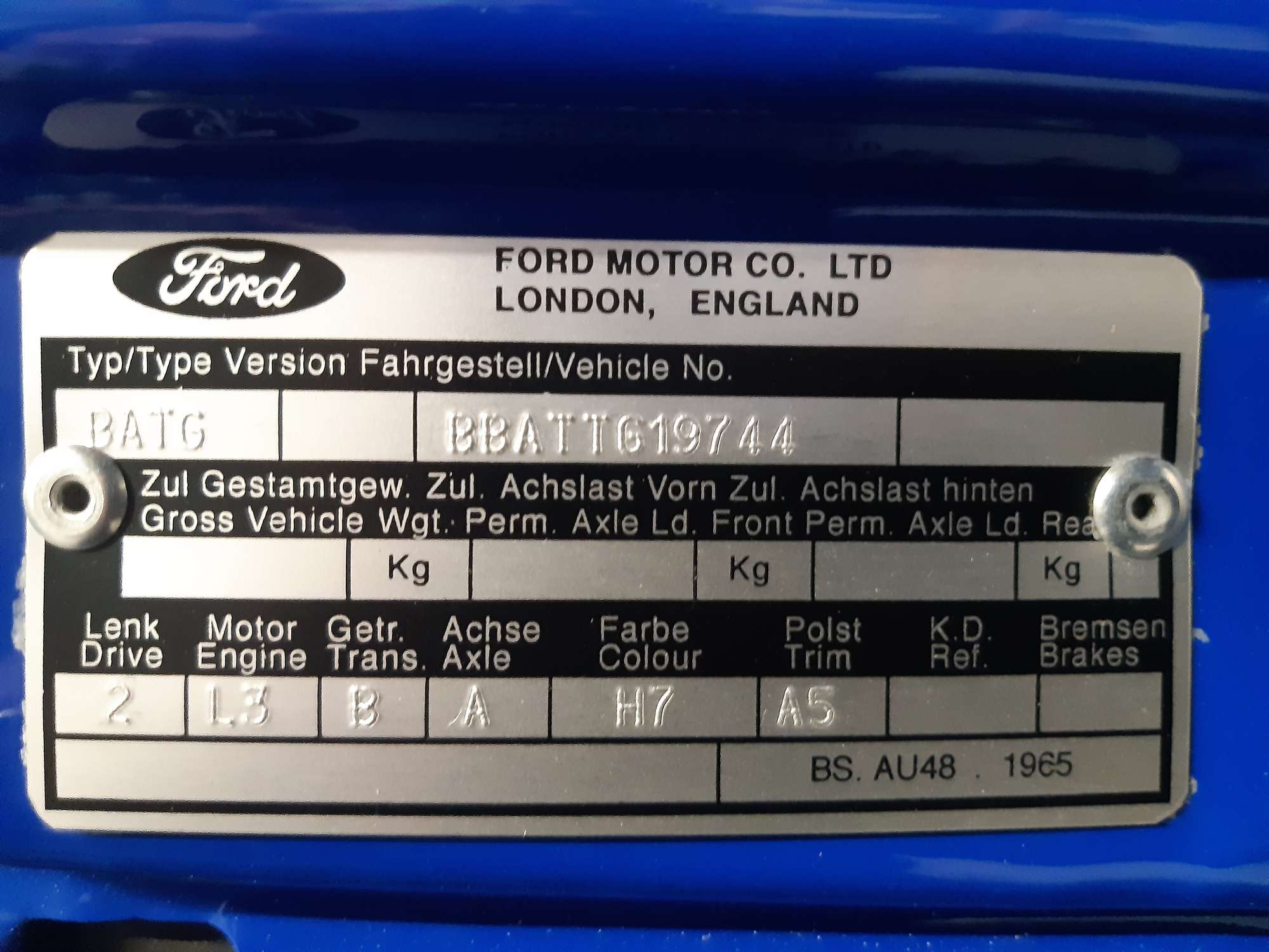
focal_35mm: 26
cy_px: 476
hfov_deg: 67.3
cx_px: 634
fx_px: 953
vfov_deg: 53.1
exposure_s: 1/20
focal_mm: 3.92
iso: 500
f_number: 1.7
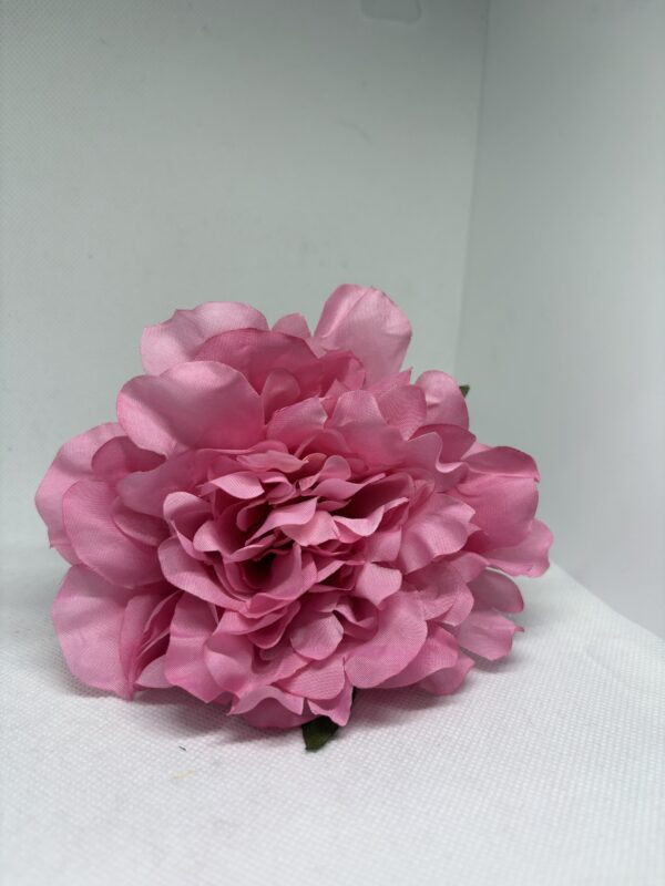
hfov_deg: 53.1
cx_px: 332
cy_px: 443
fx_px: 666
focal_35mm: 26
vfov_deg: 67.3
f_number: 1.6
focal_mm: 5.96
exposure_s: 1/161
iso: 32
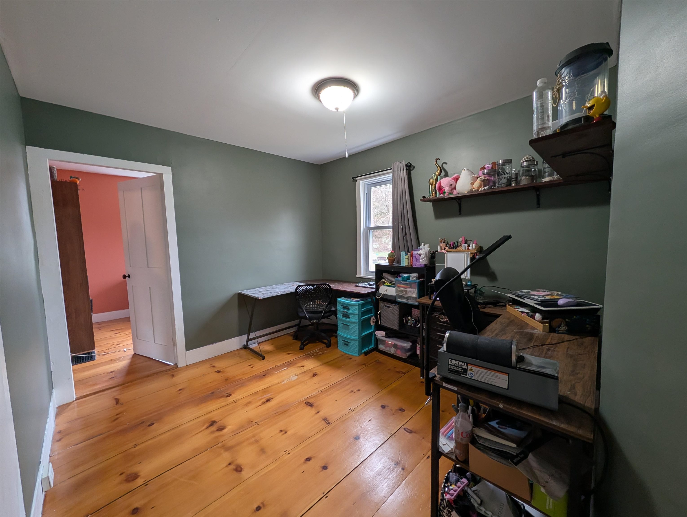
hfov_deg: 110.5
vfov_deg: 94.6
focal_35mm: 12
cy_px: 258
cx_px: 344
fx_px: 238
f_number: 1.7
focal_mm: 2.02
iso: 74
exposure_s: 1/40
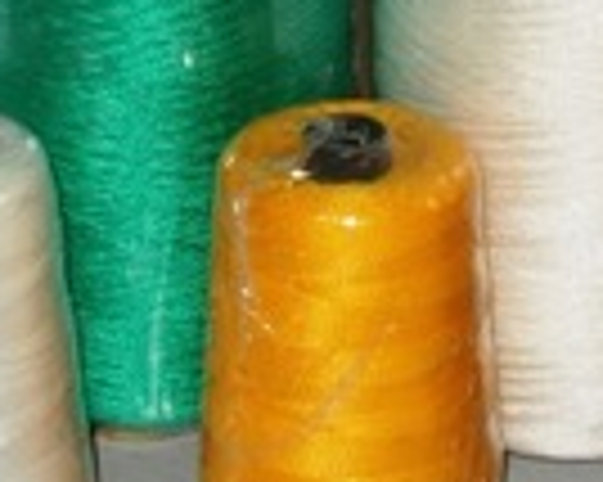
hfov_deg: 12.0
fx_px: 2853
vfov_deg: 9.5
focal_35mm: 160
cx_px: 436
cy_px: -119
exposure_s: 1/30
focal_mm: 7.9
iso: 200
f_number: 4.2
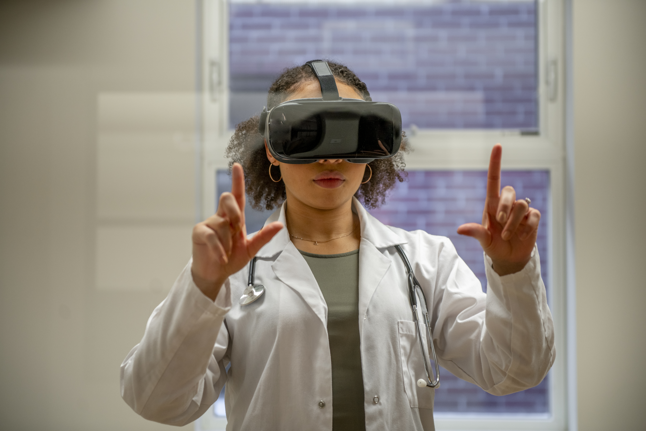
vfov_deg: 19.5
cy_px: 216
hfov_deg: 28.8
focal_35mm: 70
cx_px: 323
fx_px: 1256
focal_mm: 70
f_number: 2.8
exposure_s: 1/125
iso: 250
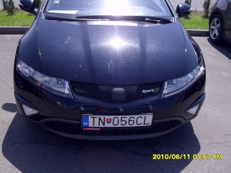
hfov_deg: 51.3
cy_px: 85
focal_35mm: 36
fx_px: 240
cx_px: 115
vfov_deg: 39.7
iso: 100
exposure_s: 1/180
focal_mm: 6.3
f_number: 8.4
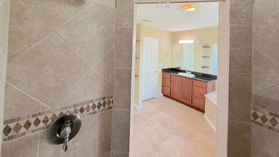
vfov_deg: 64.8
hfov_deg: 99.4
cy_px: 48
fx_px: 118
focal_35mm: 16
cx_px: 138
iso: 250
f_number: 2.2
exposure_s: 1/120
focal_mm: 2.22
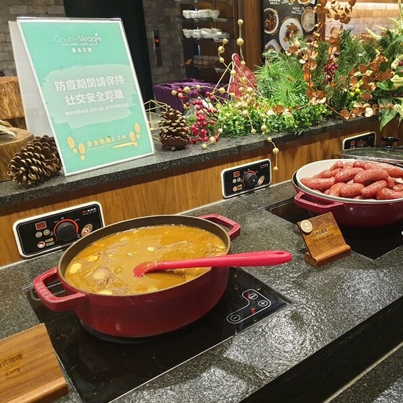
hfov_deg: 51.5
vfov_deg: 52.5
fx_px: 408
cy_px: 203
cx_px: 271
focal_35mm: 31
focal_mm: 4.3
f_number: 1.5
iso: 320
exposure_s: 1/60
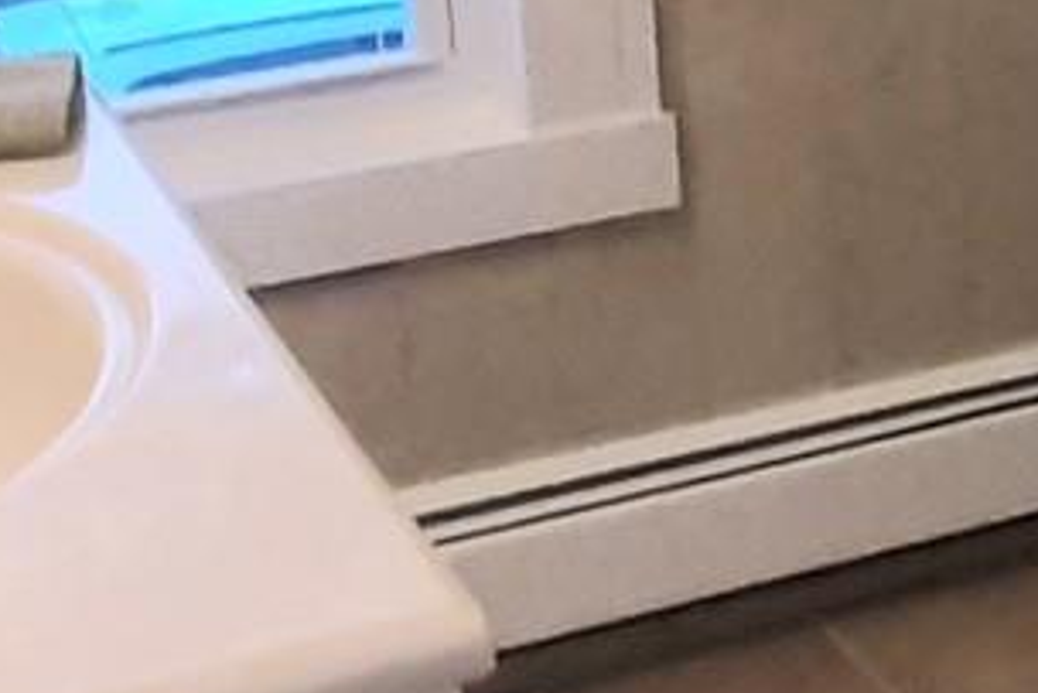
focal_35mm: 91
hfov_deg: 21.6
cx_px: 1018
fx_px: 2625
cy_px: 75
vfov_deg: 14.9
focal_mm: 1.42
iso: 160
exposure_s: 1/40
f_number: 2.2
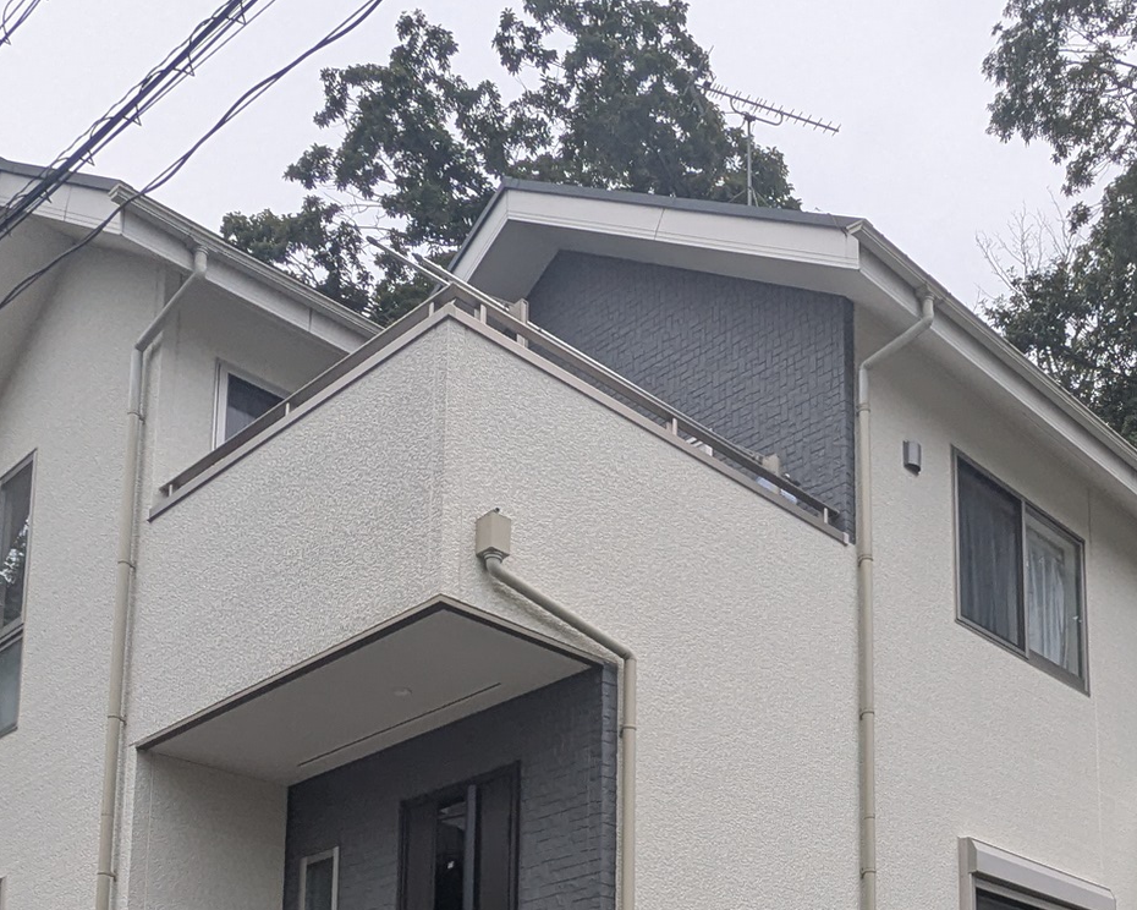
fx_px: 1447
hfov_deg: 41.9
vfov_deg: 30.4
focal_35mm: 43
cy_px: 1054
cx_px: 814
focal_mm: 2.35
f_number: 2.2
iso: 46
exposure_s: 1/183
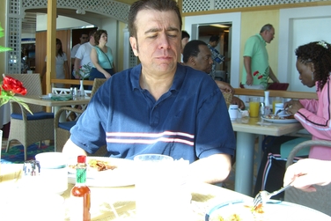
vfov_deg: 31.9
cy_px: 104
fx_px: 386
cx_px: 173
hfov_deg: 46.4
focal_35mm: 42
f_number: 2.8
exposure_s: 1/125
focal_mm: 7.9
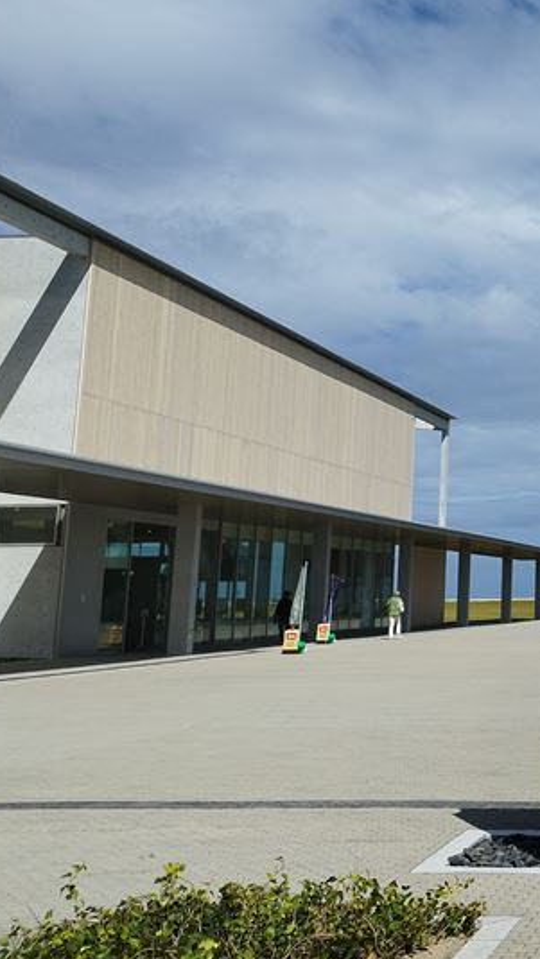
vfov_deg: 46.2
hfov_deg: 23.5
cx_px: 728
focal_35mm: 44
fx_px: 1120
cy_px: 390
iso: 50
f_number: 1.89
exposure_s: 1/1697
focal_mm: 5.89
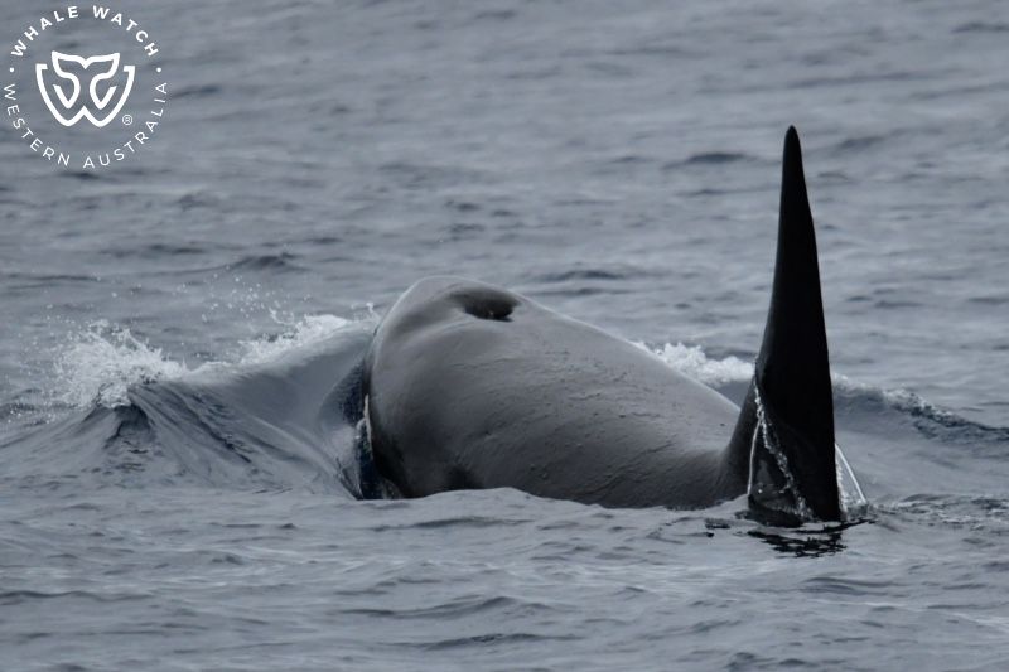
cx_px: 504
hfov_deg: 3.4
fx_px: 16812
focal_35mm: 600
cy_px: 336
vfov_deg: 2.3
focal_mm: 600
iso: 1400
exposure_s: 1/8000
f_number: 6.3
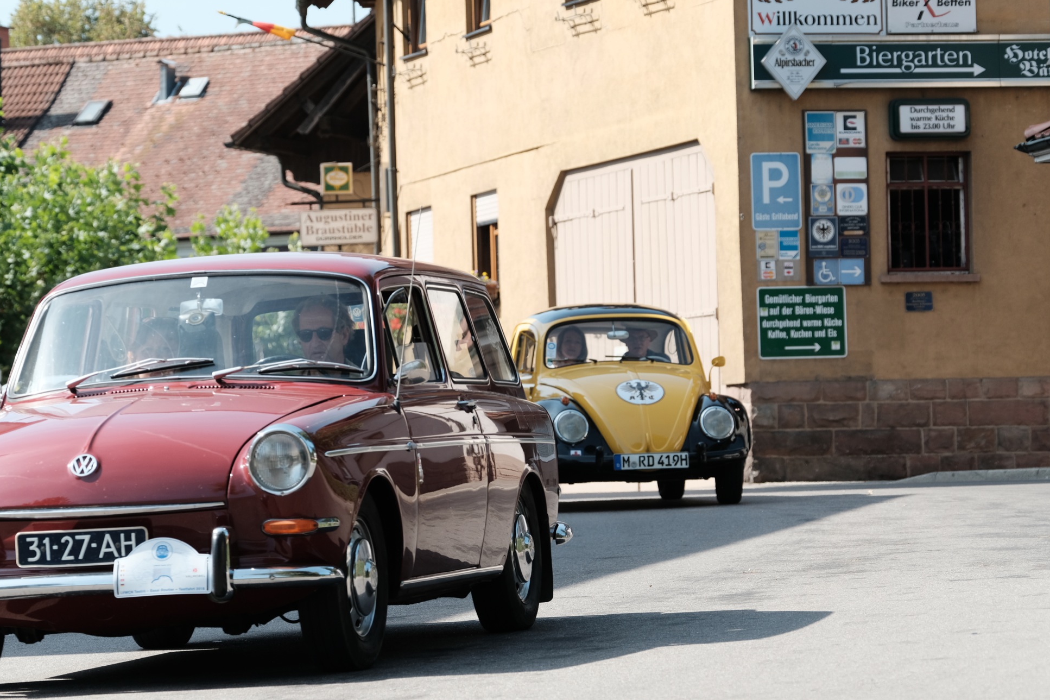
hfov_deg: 11.3
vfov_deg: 7.5
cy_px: 339
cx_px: 512
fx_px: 5307
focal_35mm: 182
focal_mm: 117.3
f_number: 5.6
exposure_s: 1/450
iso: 400
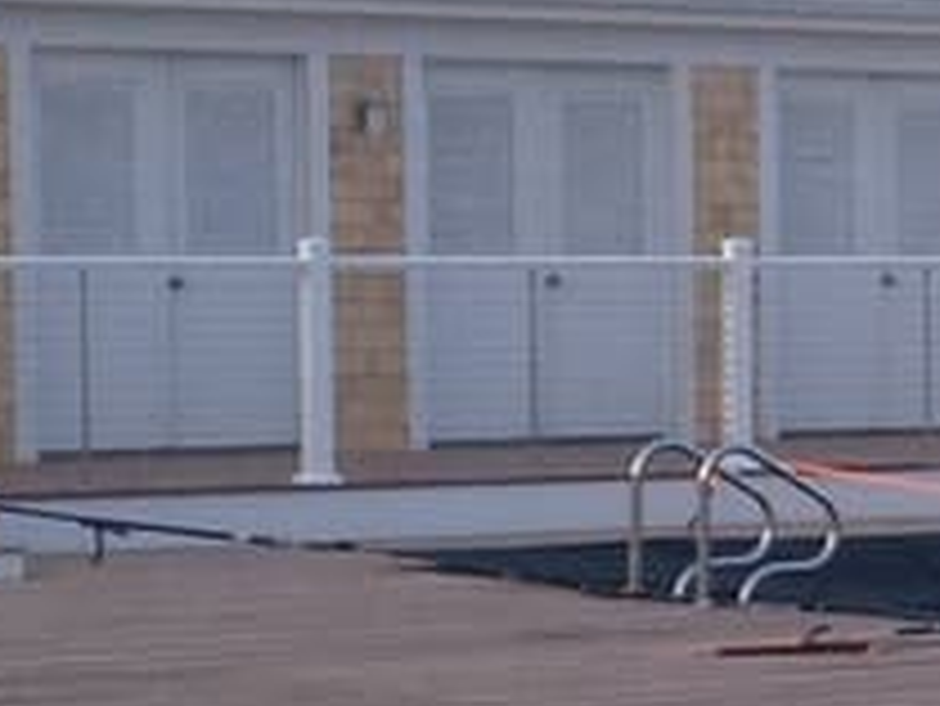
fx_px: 6059
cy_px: 612
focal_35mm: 223
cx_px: 1853
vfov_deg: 6.7
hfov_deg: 8.4
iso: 64
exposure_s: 1/345
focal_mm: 4.28
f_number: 2.4
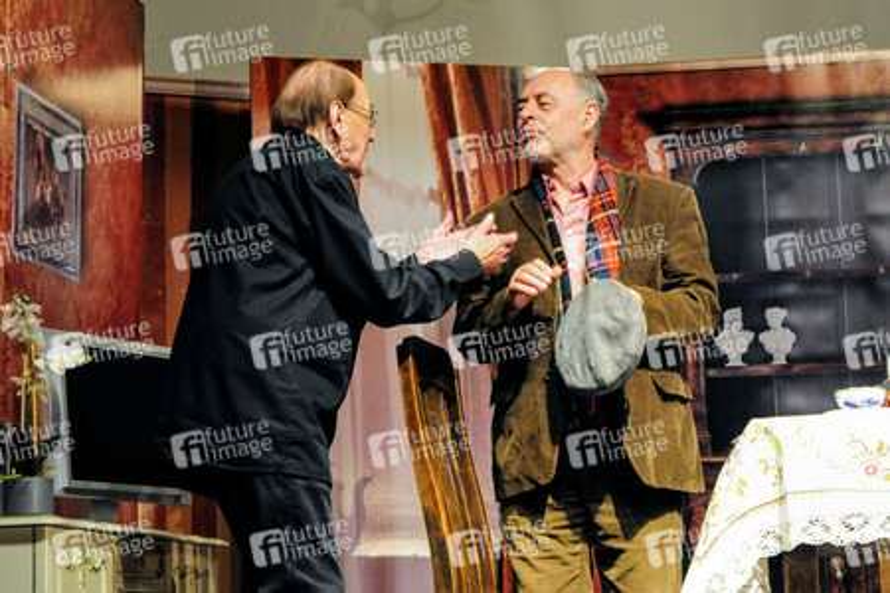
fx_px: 2039
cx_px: 445
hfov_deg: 24.6
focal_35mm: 82
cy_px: 296
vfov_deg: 16.6
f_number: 5.6
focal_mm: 55
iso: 3200
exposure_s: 1/50
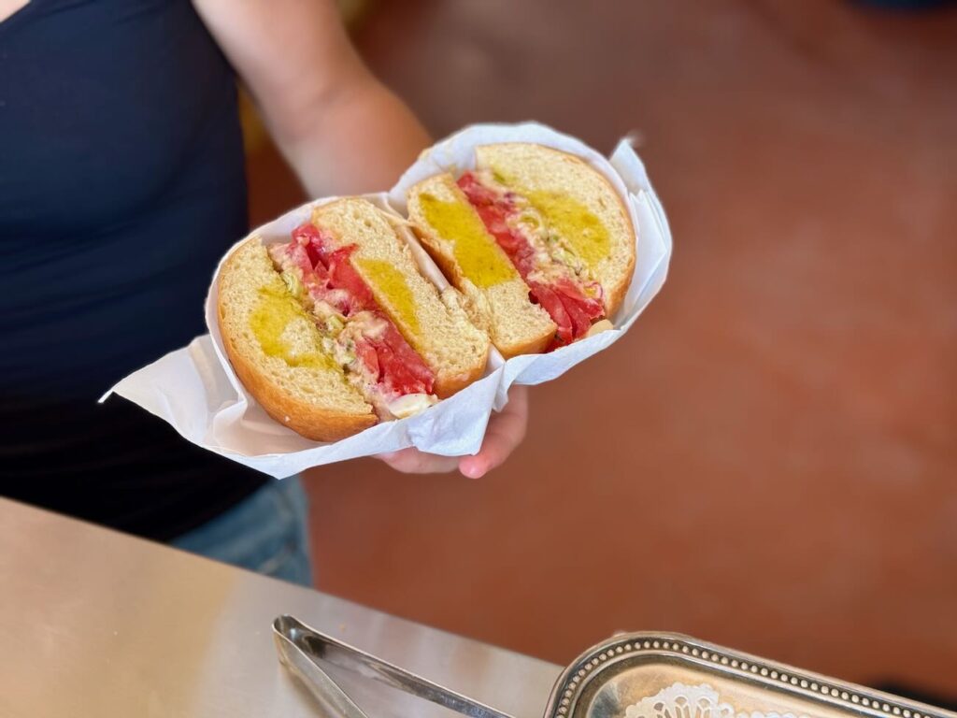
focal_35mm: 48
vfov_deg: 30.3
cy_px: 359
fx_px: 1327
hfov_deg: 39.7
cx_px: 478
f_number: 1.78
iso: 50
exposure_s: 1/147
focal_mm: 6.76
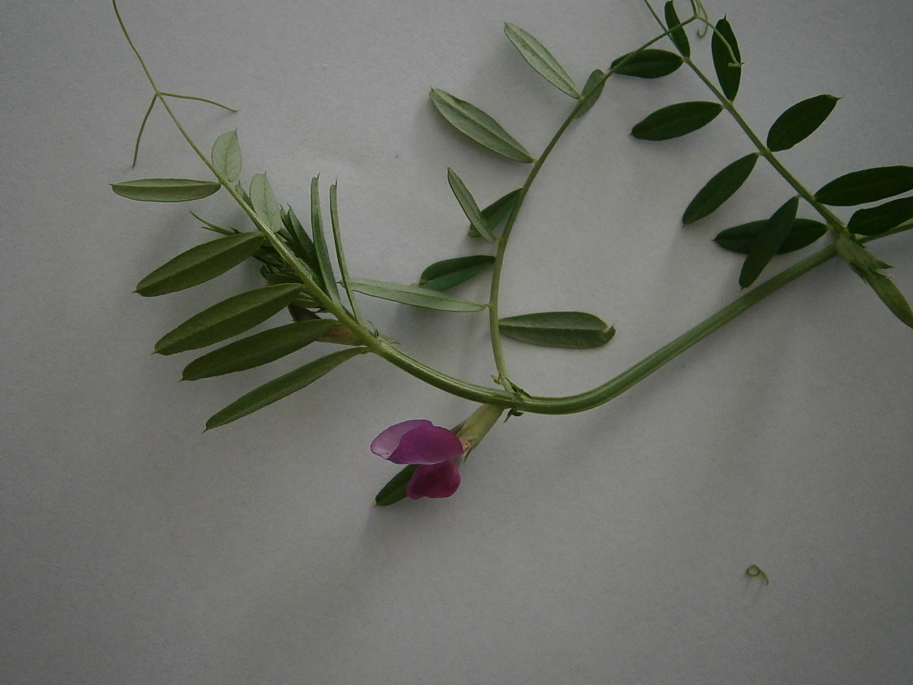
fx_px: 1240
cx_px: 456
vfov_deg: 30.9
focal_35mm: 47
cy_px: 342
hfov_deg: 40.4
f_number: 3.4
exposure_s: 1/125
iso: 320
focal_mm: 8.3
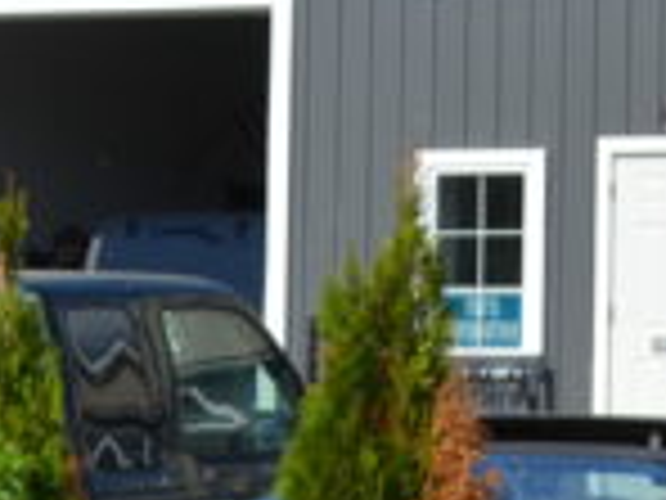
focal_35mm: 284
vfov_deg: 5.2
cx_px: 1314
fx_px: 5464
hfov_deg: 6.8
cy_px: -266
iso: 100
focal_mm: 38
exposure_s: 1/250
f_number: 8
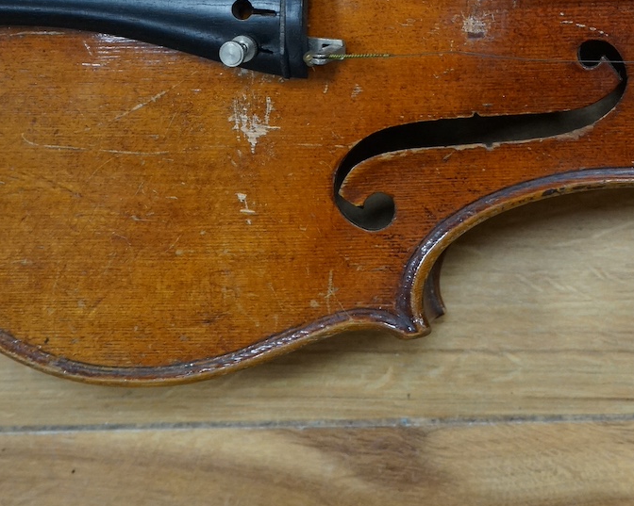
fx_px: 1575
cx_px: 599
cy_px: -20
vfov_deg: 17.8
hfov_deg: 22.1
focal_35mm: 84
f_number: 7.1
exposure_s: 1/80
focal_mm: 35
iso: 2500
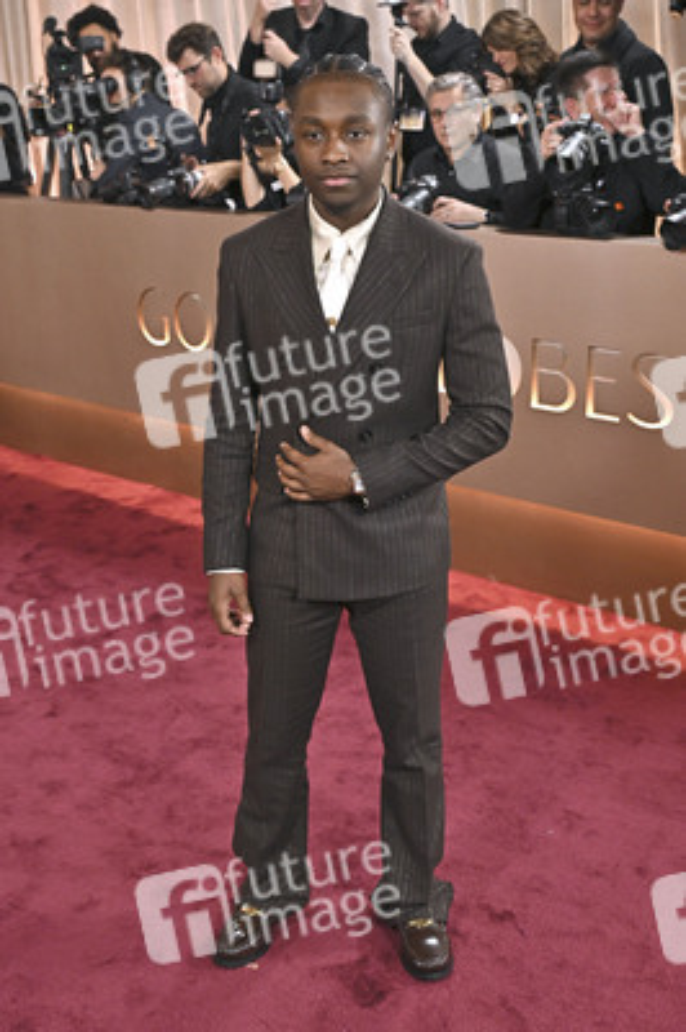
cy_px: 516
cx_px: 343
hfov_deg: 31.1
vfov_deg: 45.5
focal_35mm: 43
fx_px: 1231
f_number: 5
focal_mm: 43
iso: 2500
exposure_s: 1/320
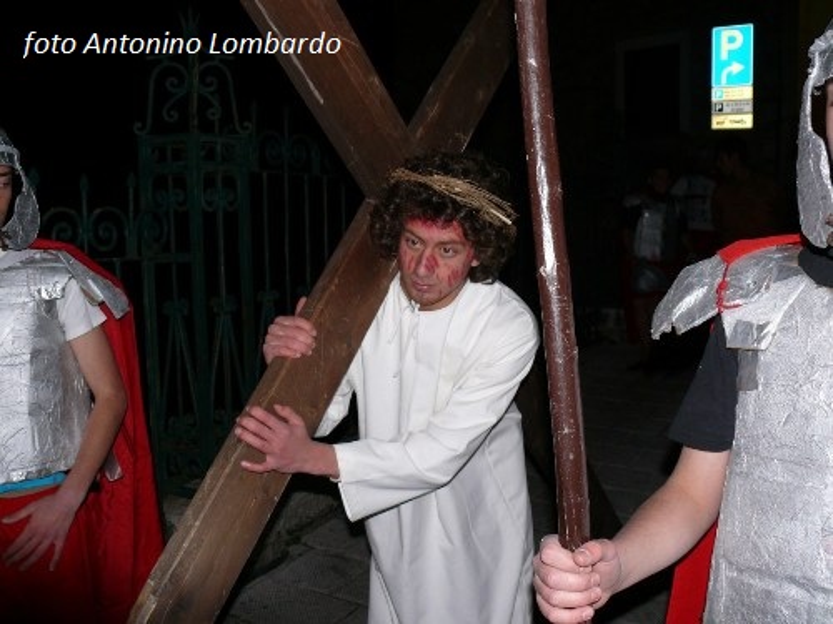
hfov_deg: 52.6
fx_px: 842
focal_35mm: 35
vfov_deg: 40.7
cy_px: 312
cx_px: 416
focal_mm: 7.4
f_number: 2.8
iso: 100
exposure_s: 1/30
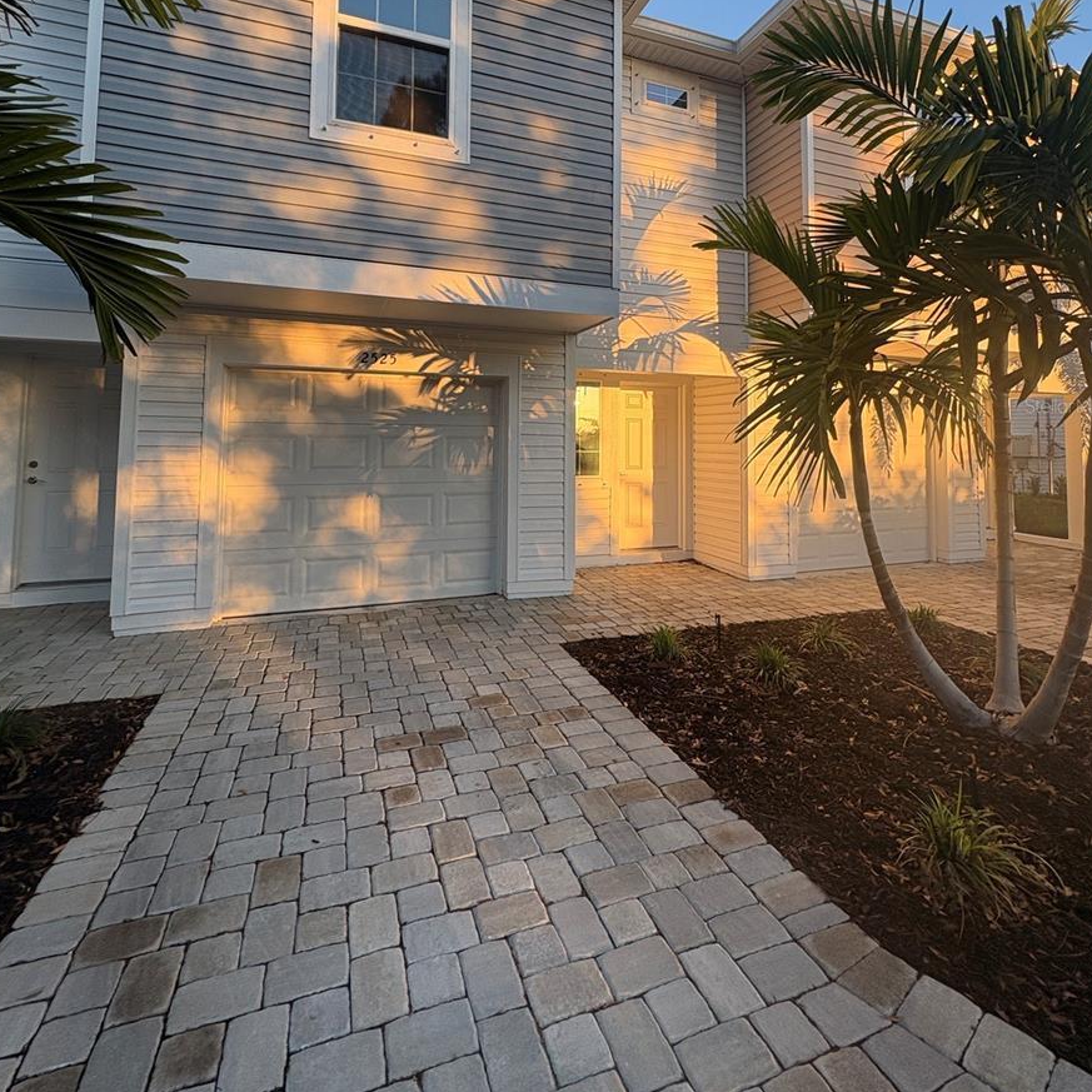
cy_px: 405
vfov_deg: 82.3
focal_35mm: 17
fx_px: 607
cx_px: 550
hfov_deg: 84.0
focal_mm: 2.22
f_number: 2.2
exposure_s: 1/343
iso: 64
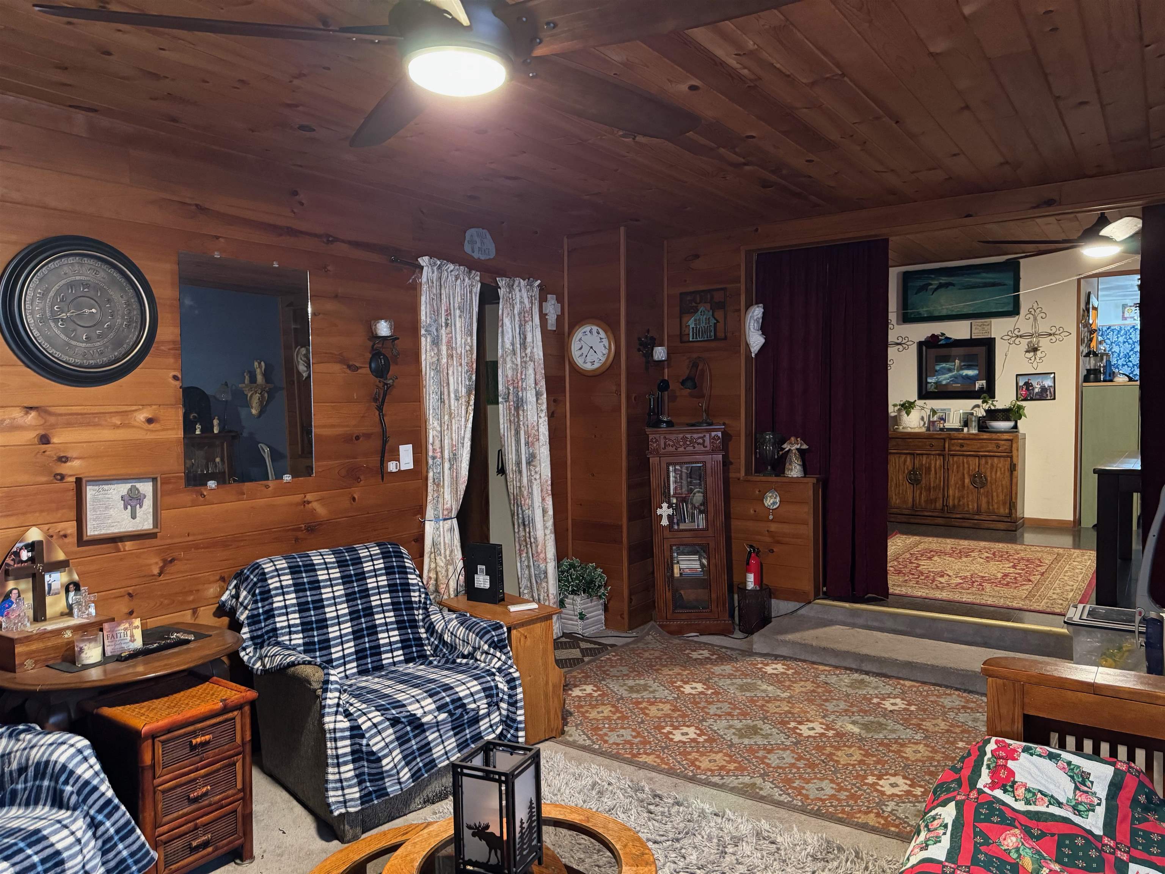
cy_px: 437
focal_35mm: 24
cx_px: 582
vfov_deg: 56.8
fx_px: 808
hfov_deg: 71.6
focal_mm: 6.76
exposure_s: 1/30
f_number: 1.78
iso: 800
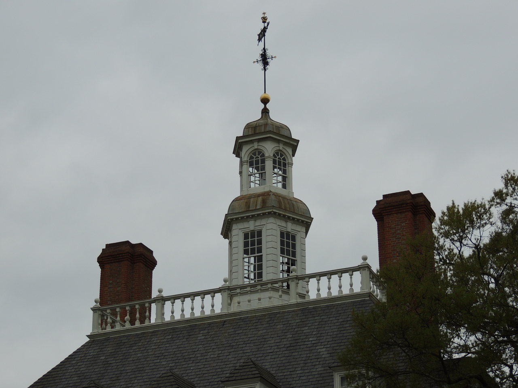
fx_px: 1347
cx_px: 259
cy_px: 194
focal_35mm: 90
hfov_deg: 21.8
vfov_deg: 16.4
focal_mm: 16
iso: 100
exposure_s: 1/1250
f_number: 4.1
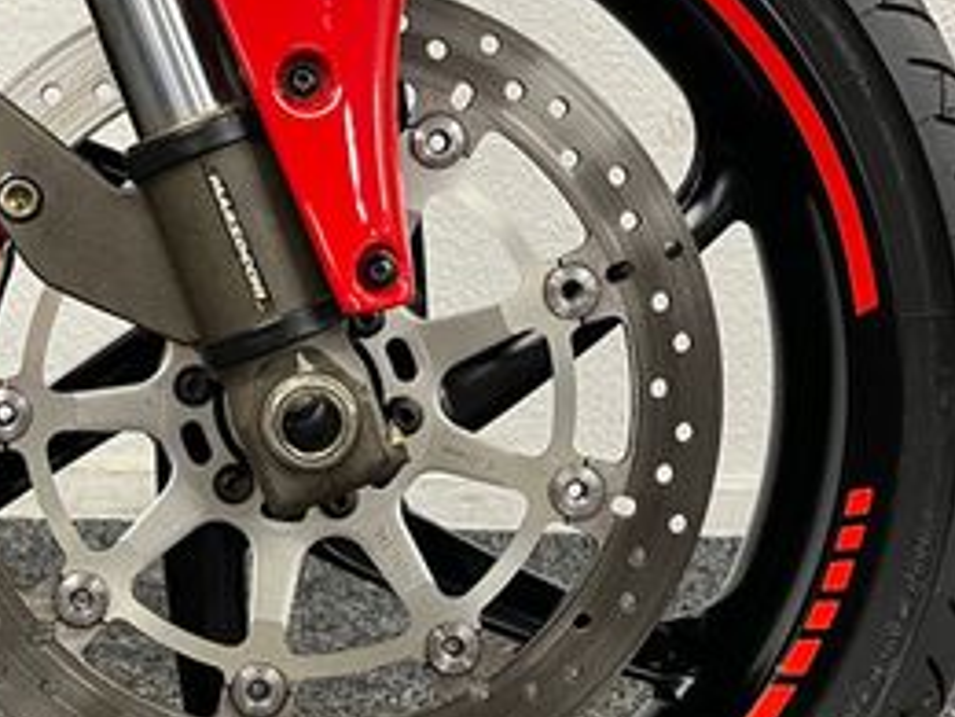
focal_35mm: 64
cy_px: 327
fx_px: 1766
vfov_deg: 22.9
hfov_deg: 29.8
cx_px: 253
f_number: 1.6
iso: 250
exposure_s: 1/50
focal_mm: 5.1
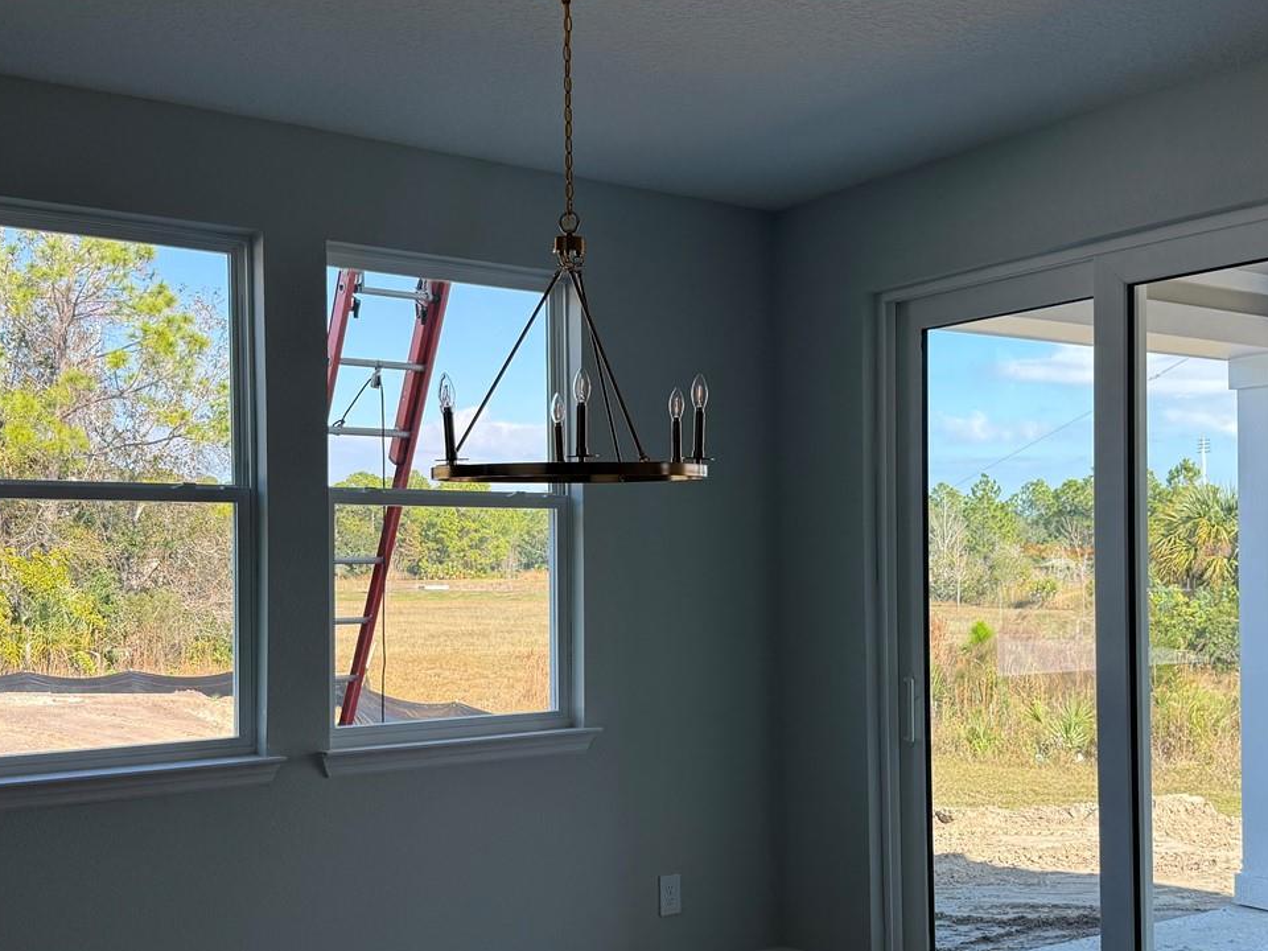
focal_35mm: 40
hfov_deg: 46.8
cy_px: 548
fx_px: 1465
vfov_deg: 35.9
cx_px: 639
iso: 80
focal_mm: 6.76
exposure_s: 1/878
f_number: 1.78
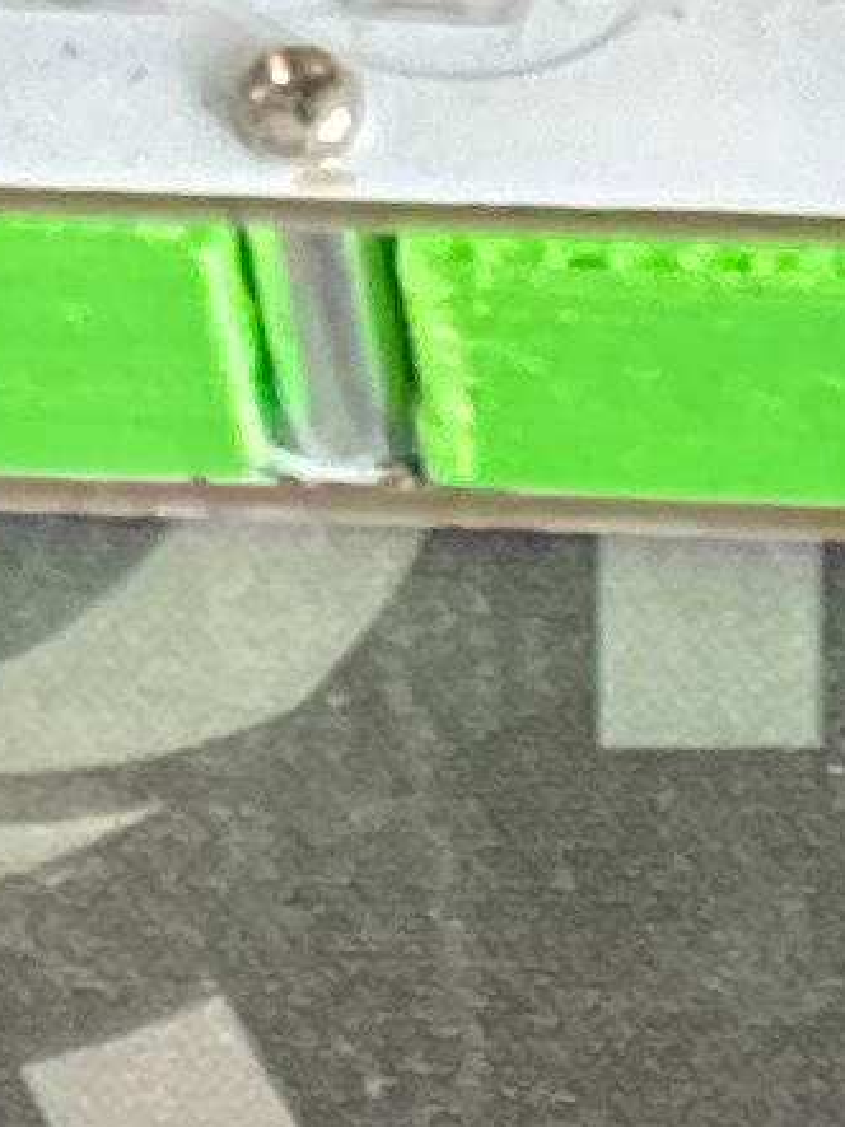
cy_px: 3844
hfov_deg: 5.6
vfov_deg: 6.6
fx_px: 8597
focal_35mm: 264
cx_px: 1430
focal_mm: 3
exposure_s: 1/60
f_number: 1.8
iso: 125
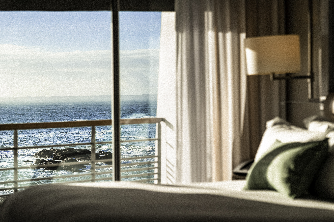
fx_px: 789
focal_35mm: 85
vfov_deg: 16.1
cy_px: 111
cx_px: 167
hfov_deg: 23.9
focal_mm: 85
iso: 500
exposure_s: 1/5000
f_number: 4
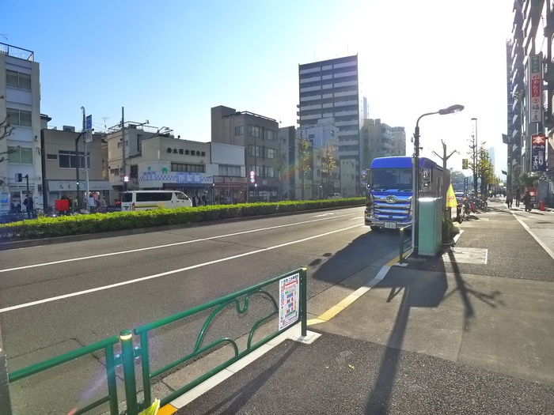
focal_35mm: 24
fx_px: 384
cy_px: 208
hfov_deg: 71.6
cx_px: 277
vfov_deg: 56.8
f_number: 4
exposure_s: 1/640
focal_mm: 5.1
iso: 400
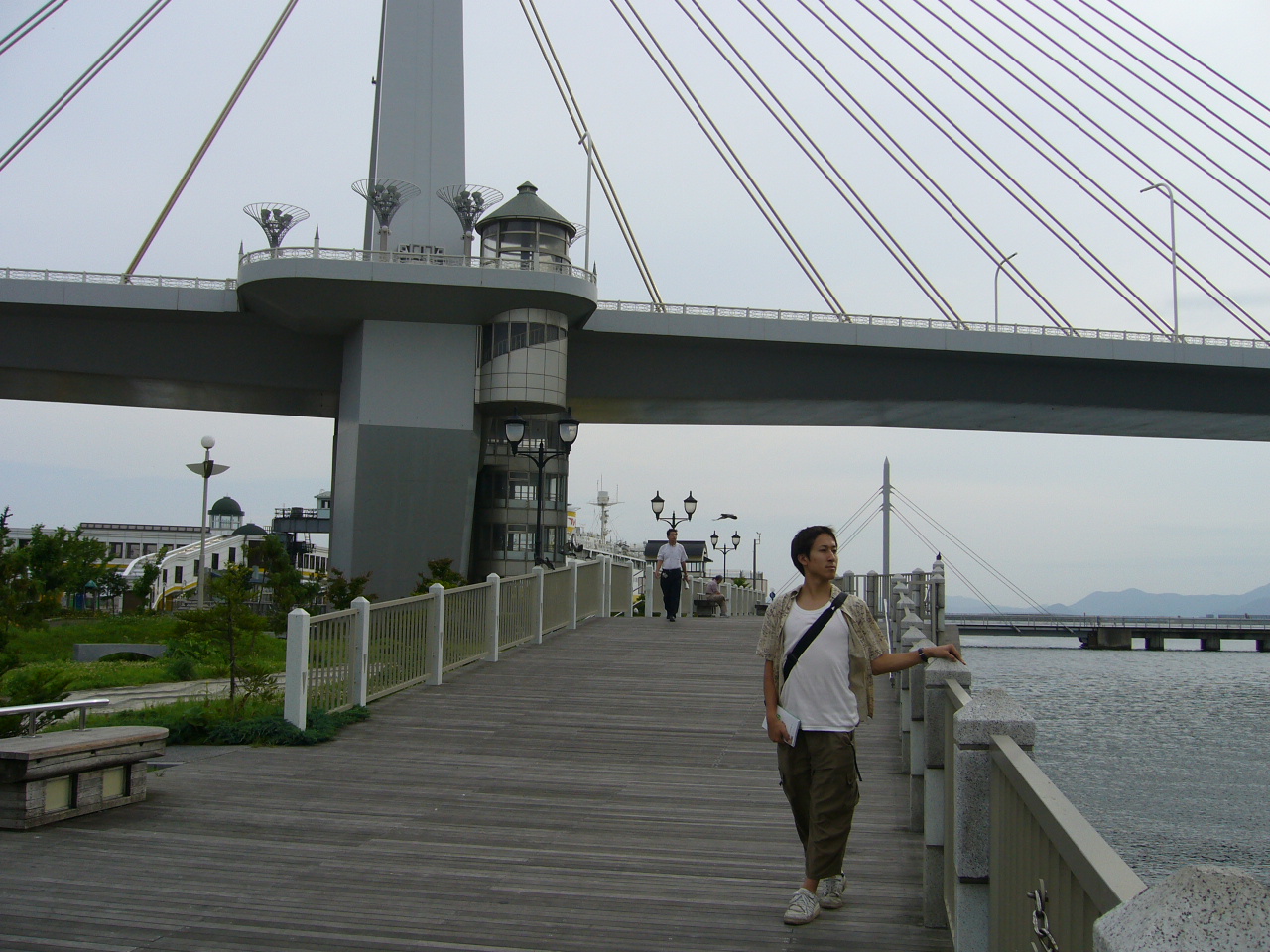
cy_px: 476
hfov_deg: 52.6
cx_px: 635
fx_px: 1284
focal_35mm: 35
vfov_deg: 40.7
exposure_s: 1/250
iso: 80
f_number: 5.6
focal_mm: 5.8
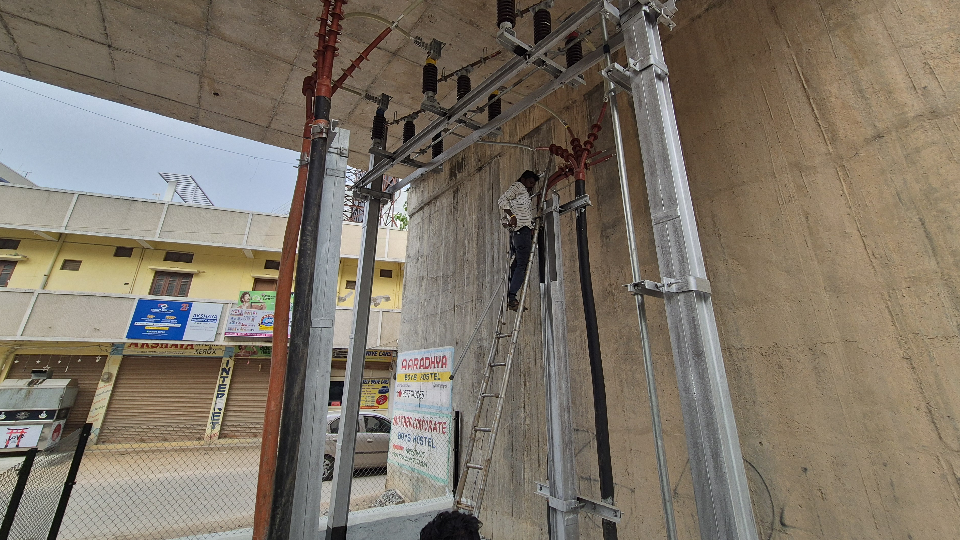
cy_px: 211
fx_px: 382
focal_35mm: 15
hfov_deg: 103.0
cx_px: 473
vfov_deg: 69.7
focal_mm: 2.2
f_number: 2.2
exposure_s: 1/454
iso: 50
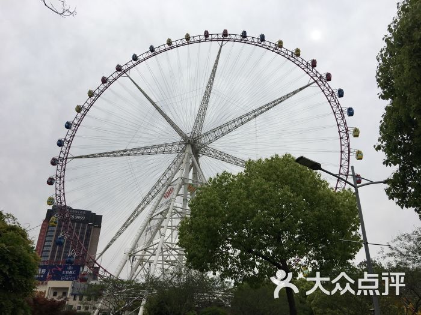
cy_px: 158
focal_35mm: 29
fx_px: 353
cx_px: 210
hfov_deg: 61.7
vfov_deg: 48.2
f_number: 2.2
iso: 25
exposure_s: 1/1479
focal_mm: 4.15
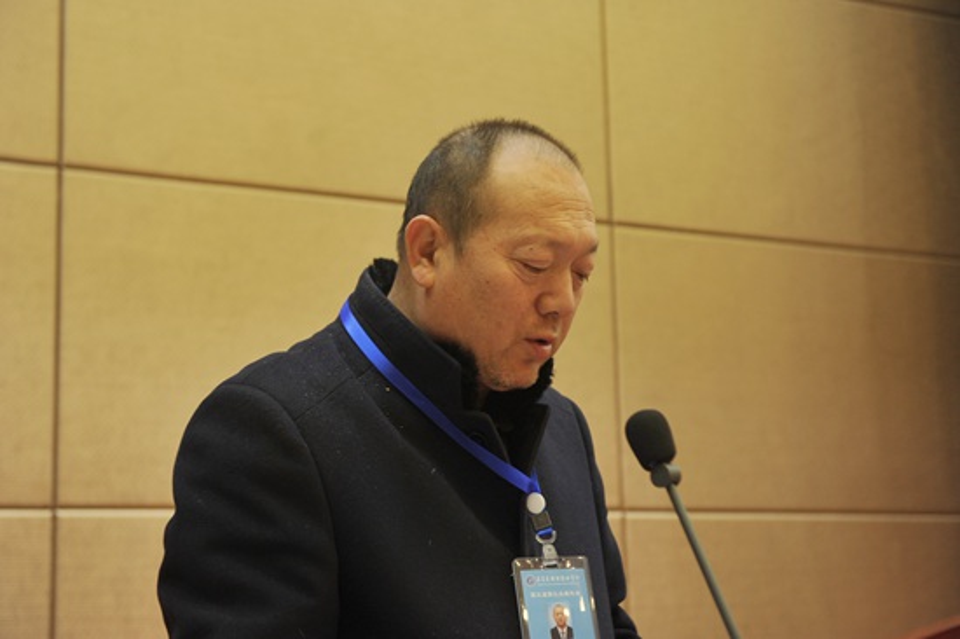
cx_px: 480
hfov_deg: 32.4
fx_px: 1652
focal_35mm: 62
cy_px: 320
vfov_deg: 21.9
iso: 1000
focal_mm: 62
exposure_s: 1/80
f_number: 4
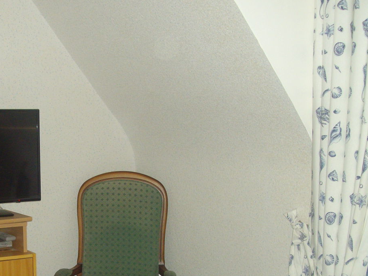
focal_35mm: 63
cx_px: 107
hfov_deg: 30.4
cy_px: 205
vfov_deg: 23.1
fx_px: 670
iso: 160
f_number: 2.7
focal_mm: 6
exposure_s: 1/50
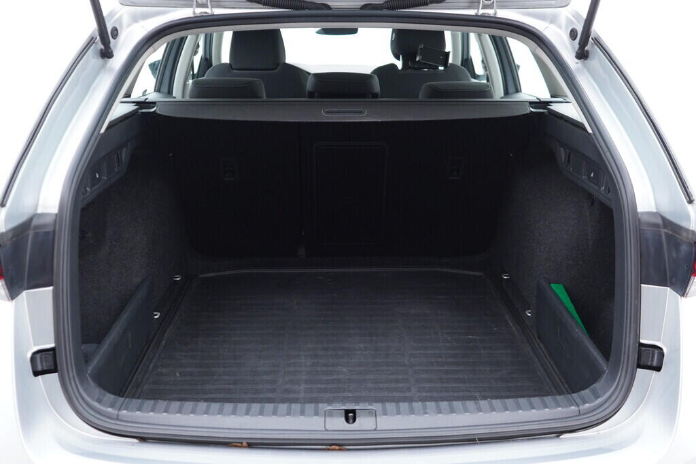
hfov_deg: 53.1
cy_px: 232
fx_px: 696
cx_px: 348
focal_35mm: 36
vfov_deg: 36.9
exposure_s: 1/40
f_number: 2.8
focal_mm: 24
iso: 320
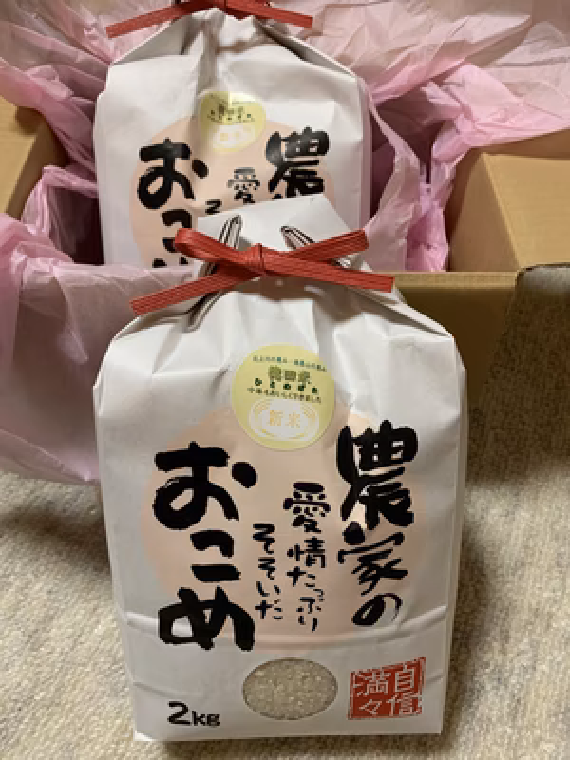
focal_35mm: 26
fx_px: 571
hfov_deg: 53.1
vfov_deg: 67.3
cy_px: 380
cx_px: 285
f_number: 1.8
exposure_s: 1/50
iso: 160
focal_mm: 4.25
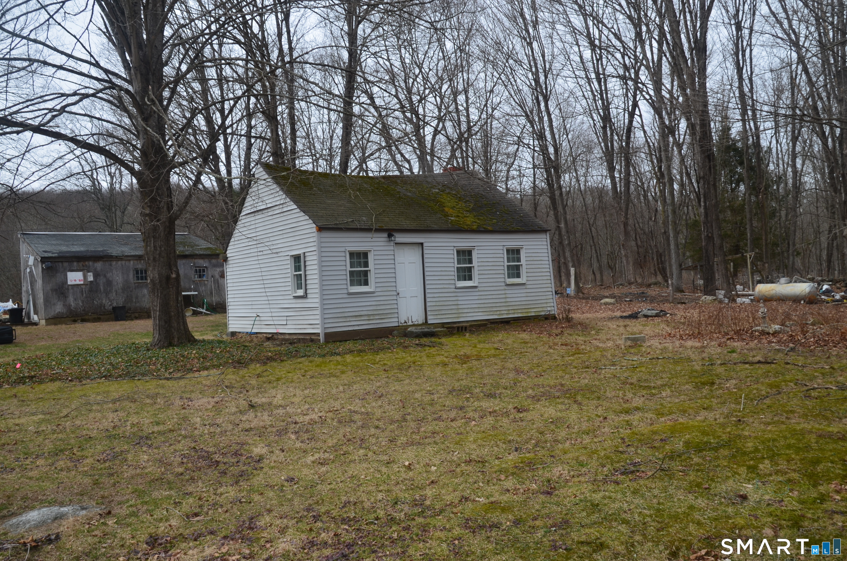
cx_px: 424
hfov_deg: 55.2
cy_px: 280
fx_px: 810
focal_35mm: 34
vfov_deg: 38.2
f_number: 11
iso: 160
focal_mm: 23
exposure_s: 1/125
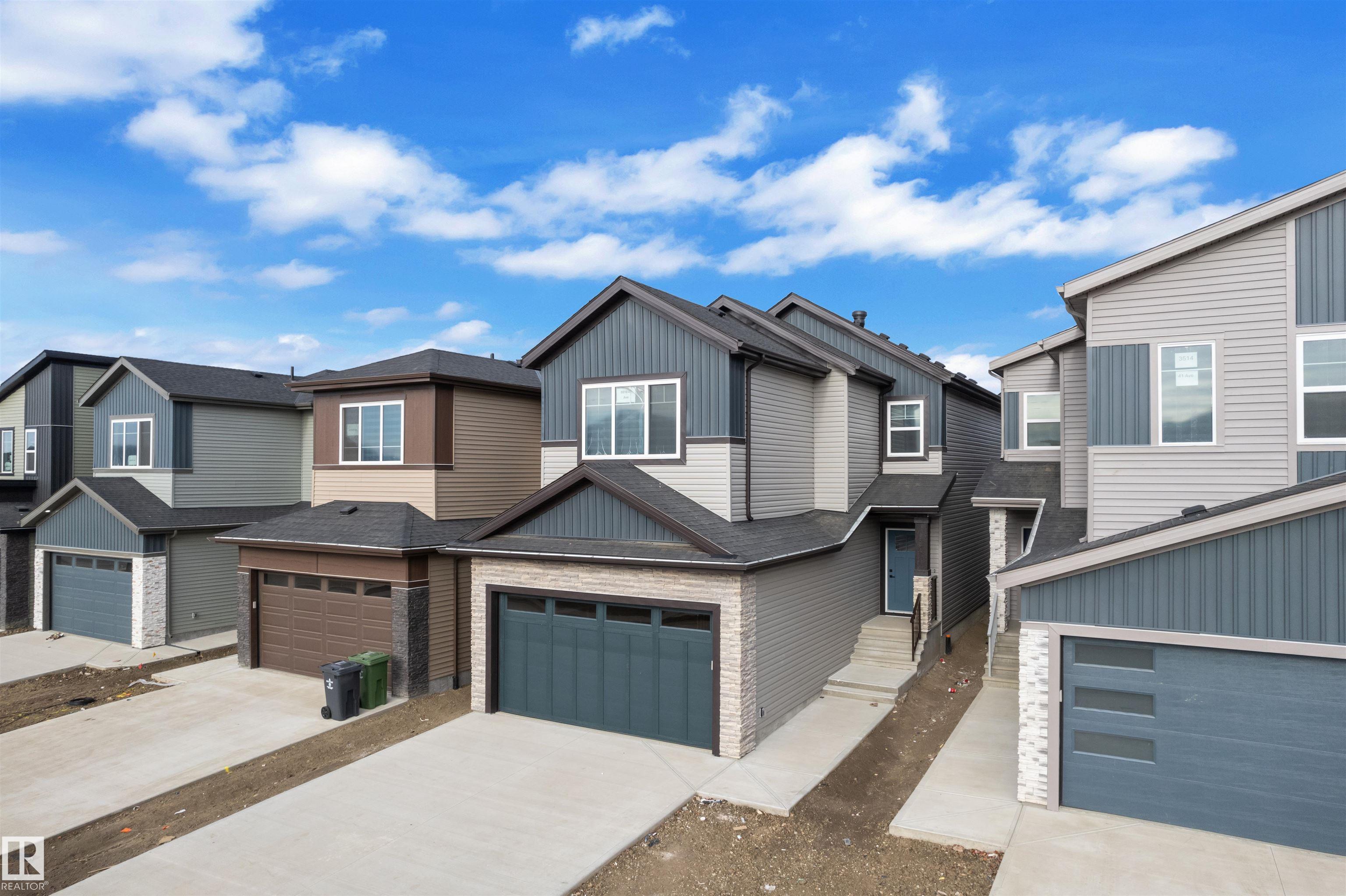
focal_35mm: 22
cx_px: 673
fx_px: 822
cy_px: 448
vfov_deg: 57.2
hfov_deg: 78.6
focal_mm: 8.38
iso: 100
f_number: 2.4
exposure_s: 1/1600
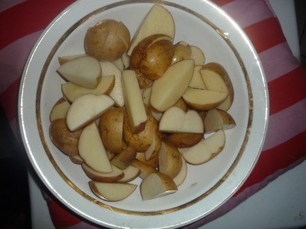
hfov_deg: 59.9
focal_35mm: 30
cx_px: 153
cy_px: 114
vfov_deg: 46.8
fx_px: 265
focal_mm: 5.2
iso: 100
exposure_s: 1/30
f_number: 4
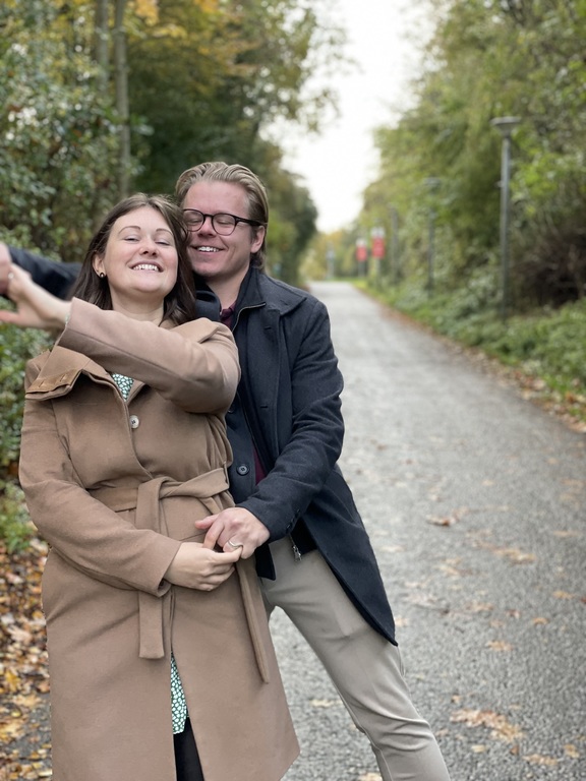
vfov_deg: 36.8
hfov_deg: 28.0
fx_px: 1174
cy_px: 390
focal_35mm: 52
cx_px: 293
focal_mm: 6
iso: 64
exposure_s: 1/122
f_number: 2
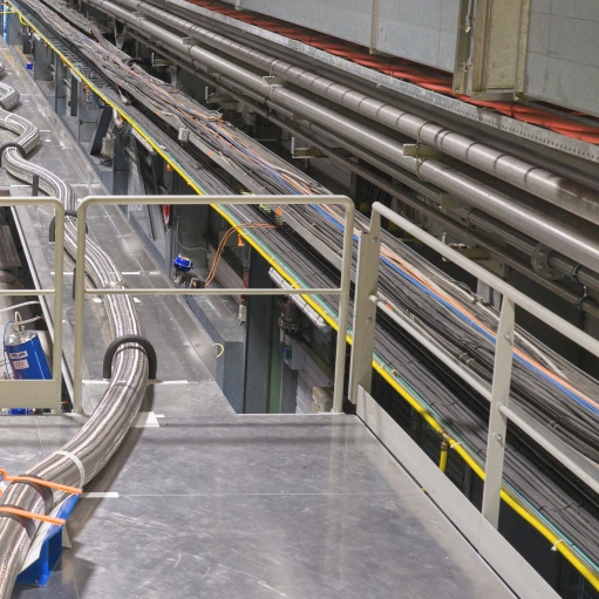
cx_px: -88
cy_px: 176
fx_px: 1312
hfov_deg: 23.8
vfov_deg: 25.5
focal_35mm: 67
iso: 400
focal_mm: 14.45
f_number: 2.8
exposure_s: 1/60
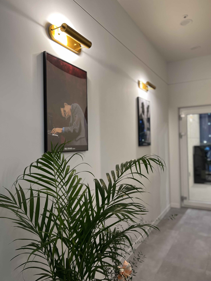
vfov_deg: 67.3
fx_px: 211
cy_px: 140
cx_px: 106
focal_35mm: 26
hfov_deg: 53.1
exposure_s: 1/60
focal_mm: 5.7
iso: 200
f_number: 1.5
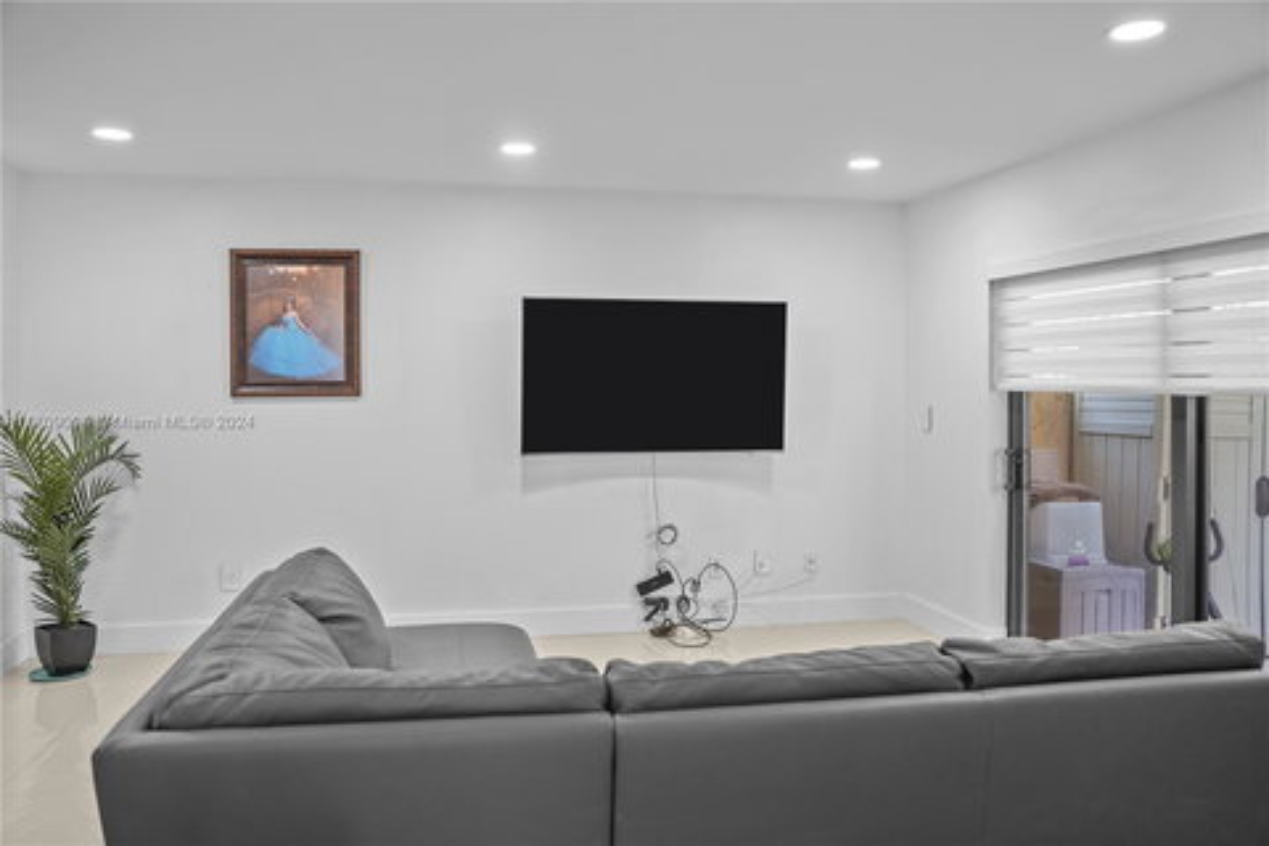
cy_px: 423
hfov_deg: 63.3
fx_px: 1029
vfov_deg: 44.7
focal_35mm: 29
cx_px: 634
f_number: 2.8
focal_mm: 29.2
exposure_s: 1/30
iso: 250
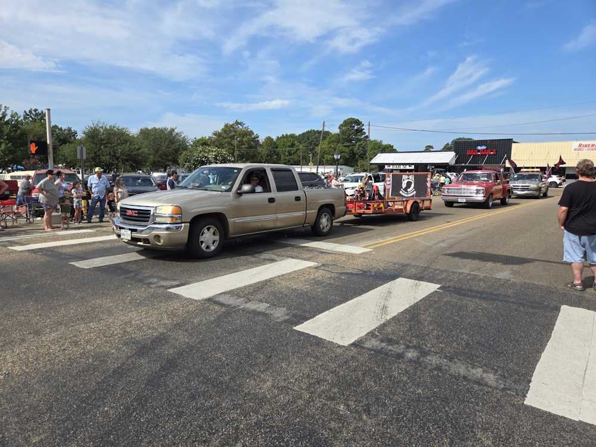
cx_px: 298
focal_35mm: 23
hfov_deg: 73.9
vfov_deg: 58.9
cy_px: 224
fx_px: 396
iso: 25
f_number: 1.8
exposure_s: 1/2180
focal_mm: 5.4
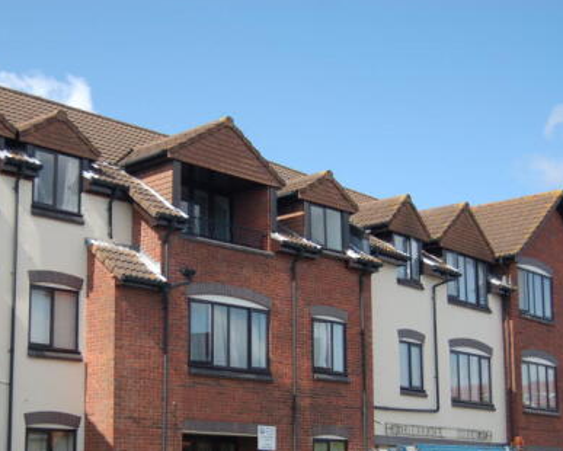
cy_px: 311
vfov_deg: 24.5
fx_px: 1034
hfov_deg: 30.2
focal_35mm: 62
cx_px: 185
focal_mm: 26
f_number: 4.2
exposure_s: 1/1250
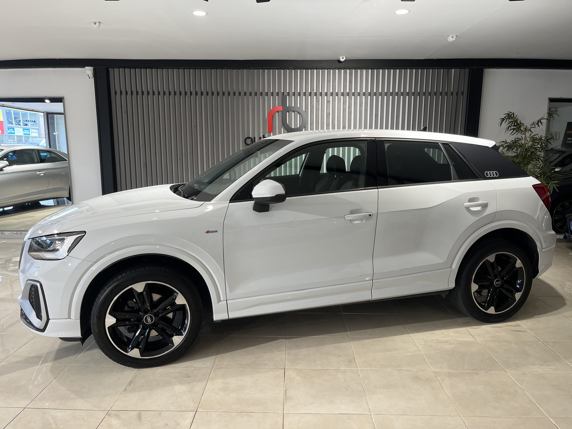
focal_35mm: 26
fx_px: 430
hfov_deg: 67.3
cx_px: 286
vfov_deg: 53.1
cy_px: 214
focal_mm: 5.1
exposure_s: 1/100
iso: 80
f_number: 1.6
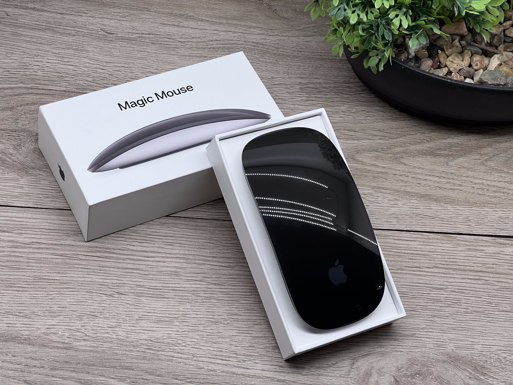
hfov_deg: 25.3
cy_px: 192
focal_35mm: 77
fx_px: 1141
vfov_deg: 19.1
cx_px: 256
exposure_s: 1/100
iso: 50
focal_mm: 9
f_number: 2.8
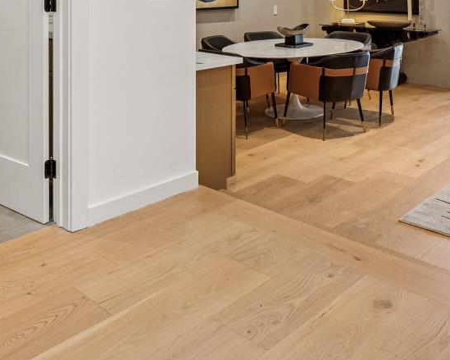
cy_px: -25
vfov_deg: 32.6
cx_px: 131
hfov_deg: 43.8
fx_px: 546
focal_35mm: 41
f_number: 8
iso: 640
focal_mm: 16
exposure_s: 1/25
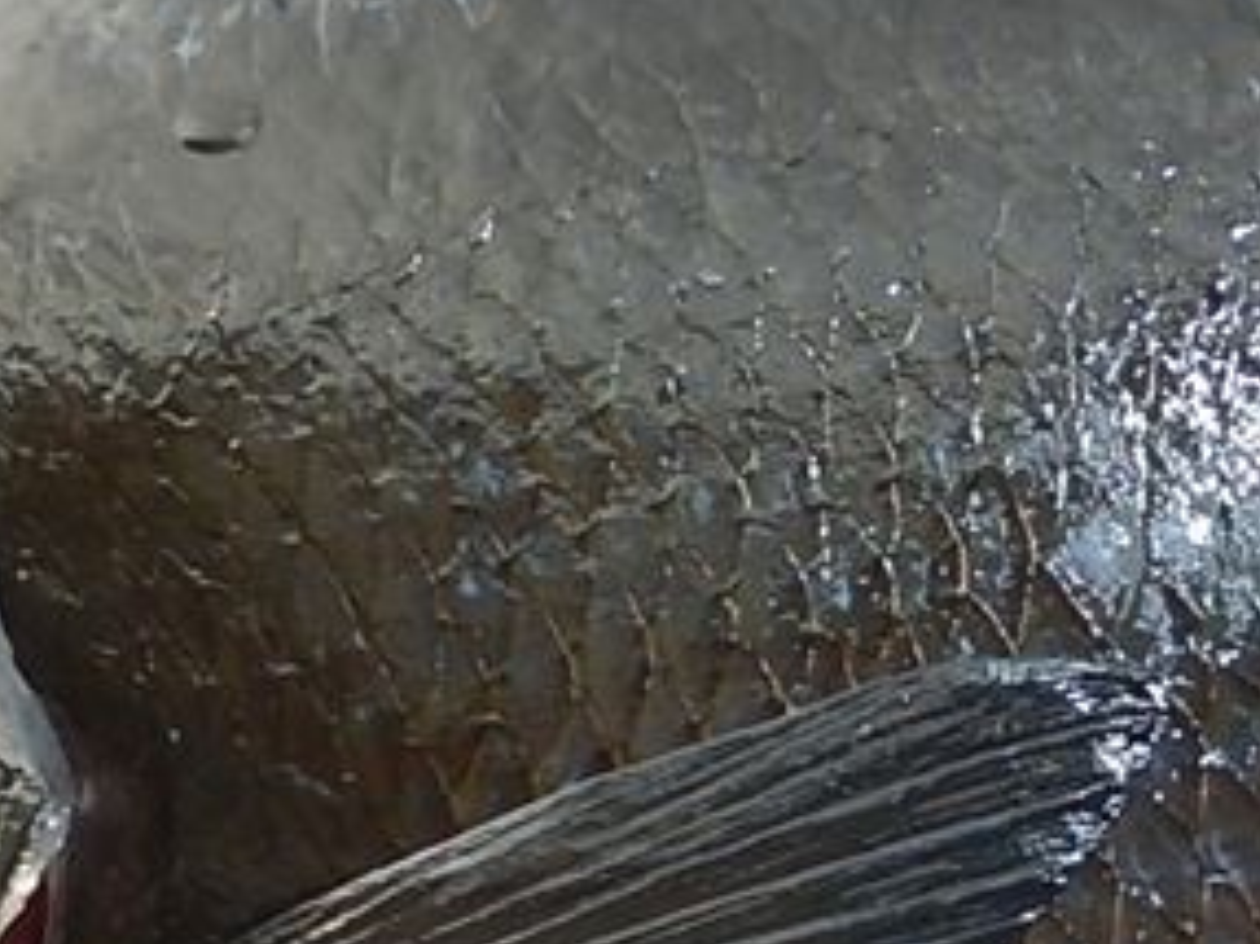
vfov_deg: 6.9
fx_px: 7786
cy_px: -400
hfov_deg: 9.0
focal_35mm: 214
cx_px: 1910
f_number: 4.3
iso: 125
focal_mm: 8.5
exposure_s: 1/100
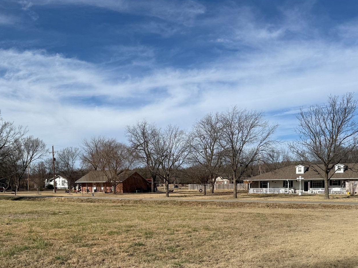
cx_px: 150
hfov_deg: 49.9
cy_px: 203
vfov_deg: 37.6
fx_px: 383
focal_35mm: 37
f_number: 1.78
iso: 80
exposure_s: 1/8130
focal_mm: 6.76
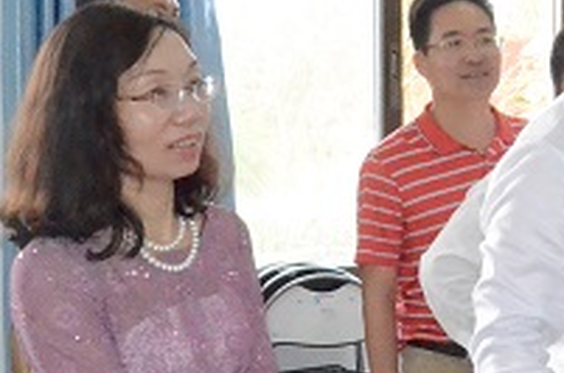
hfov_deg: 14.3
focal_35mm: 131
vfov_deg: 10.4
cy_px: 150
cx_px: 937
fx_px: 2043
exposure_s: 1/250
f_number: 14
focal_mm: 25
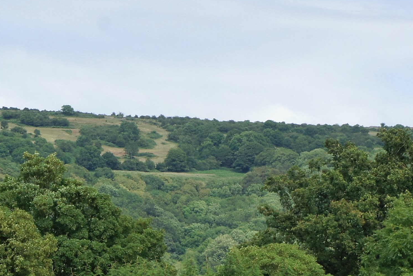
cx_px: -35
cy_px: 415
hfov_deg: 8.0
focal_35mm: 256
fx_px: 2931
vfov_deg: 5.3
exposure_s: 1/160
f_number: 13
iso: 200
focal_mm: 55
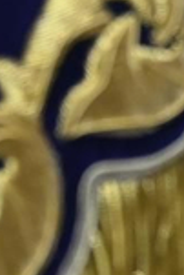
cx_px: 547
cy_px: -377
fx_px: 16424
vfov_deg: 1.0
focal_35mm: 2147
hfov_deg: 0.6
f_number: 5.3
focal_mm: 135
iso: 640
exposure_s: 1/320
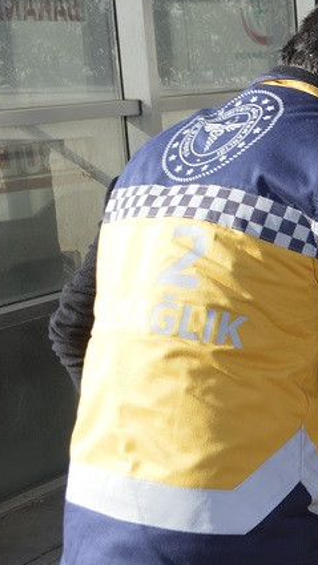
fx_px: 1199
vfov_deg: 26.5
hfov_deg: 13.4
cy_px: 231
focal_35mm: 80
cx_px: 589
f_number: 5.6
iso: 100
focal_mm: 24
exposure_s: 1/125
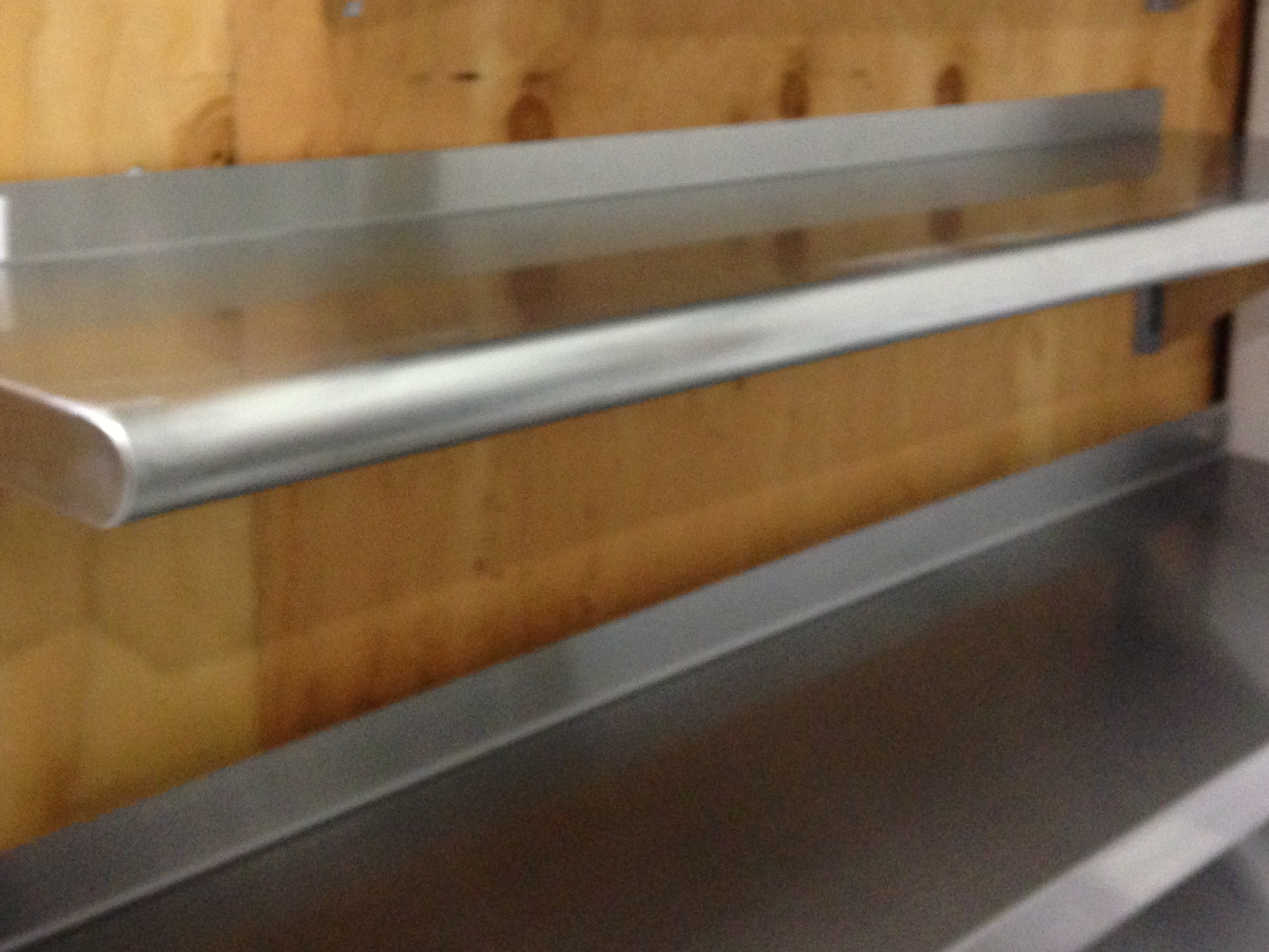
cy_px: 284
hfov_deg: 38.9
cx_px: 587
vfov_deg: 29.4
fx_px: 1797
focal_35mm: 49
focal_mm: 4.12
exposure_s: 1/15
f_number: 2.4
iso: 400
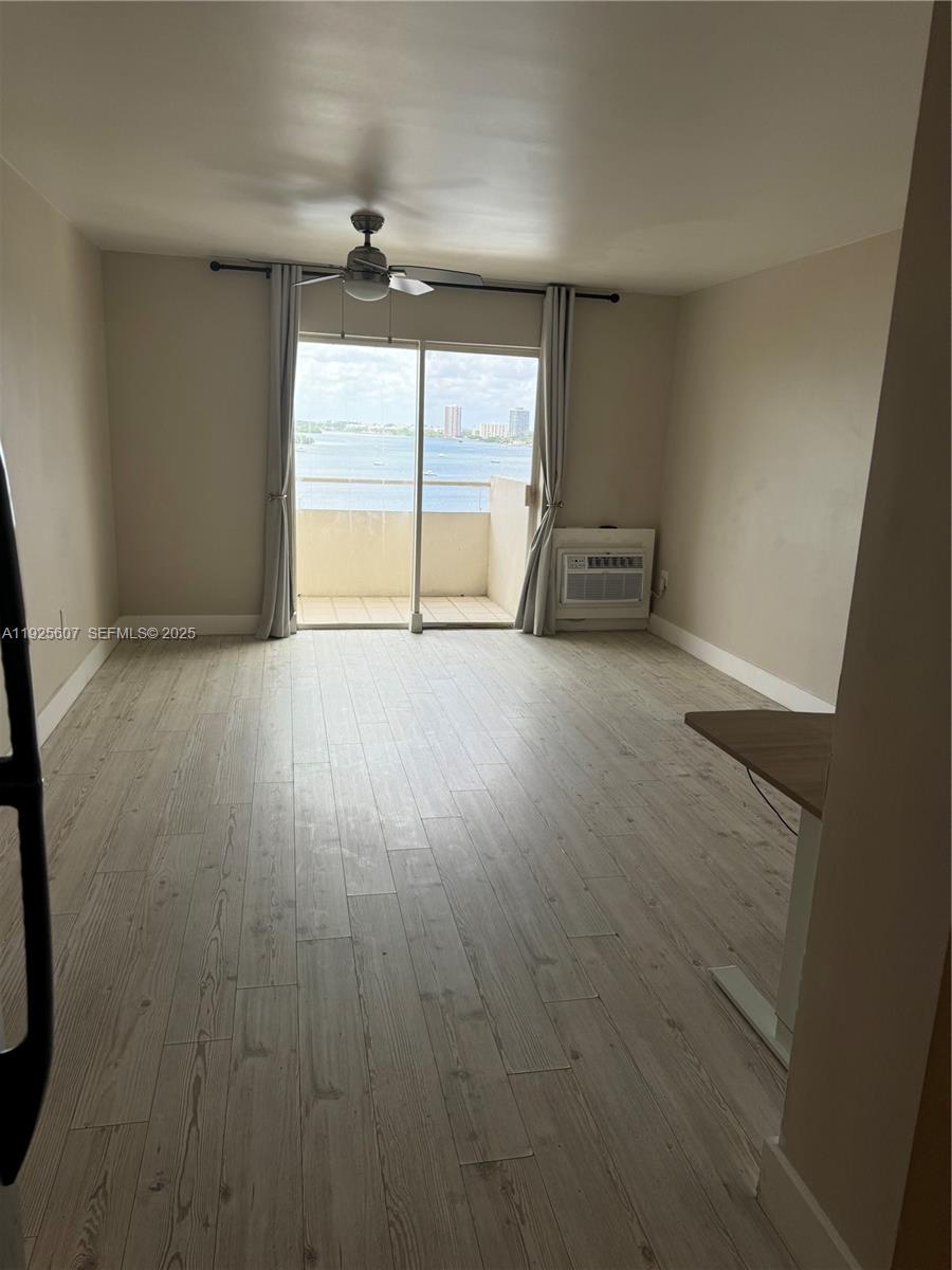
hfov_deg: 56.8
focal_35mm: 24
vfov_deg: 71.6
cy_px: 635
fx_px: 880
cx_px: 476
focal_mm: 6.76
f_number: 1.78
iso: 80
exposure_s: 1/609
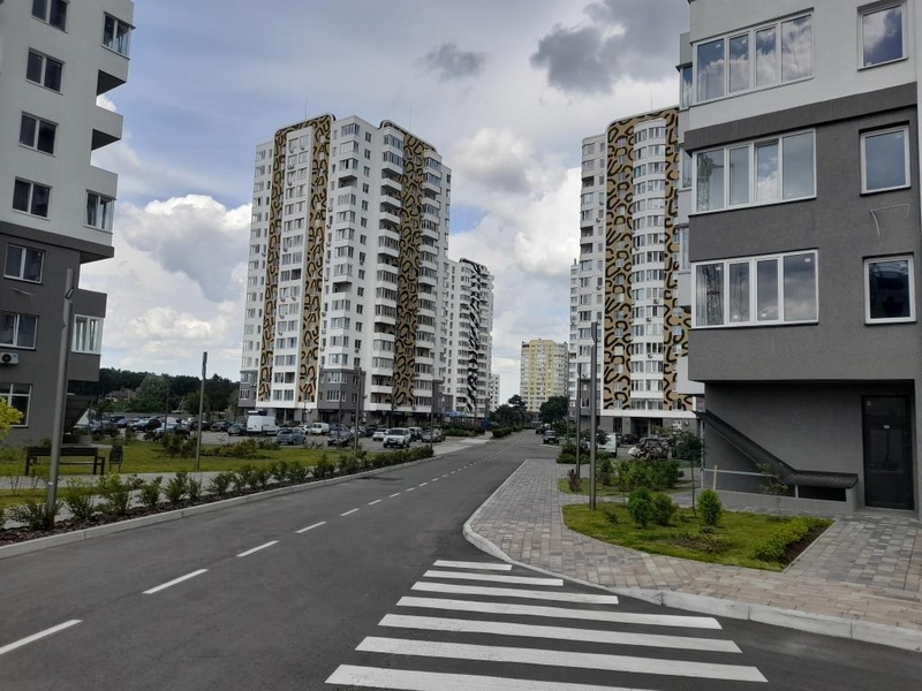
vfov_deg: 54.9
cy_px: 346
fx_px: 666
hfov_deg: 69.4
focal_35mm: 25
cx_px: 461
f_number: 2
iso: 20
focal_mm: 4.6
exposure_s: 1/668
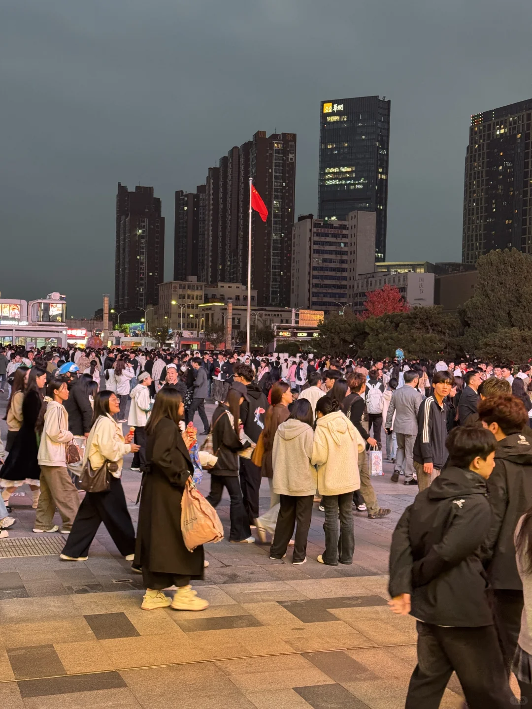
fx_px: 984
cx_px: 266
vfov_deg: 39.7
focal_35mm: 48
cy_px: 354
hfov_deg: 30.3
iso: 250
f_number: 1.78
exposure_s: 1/50
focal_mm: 6.76
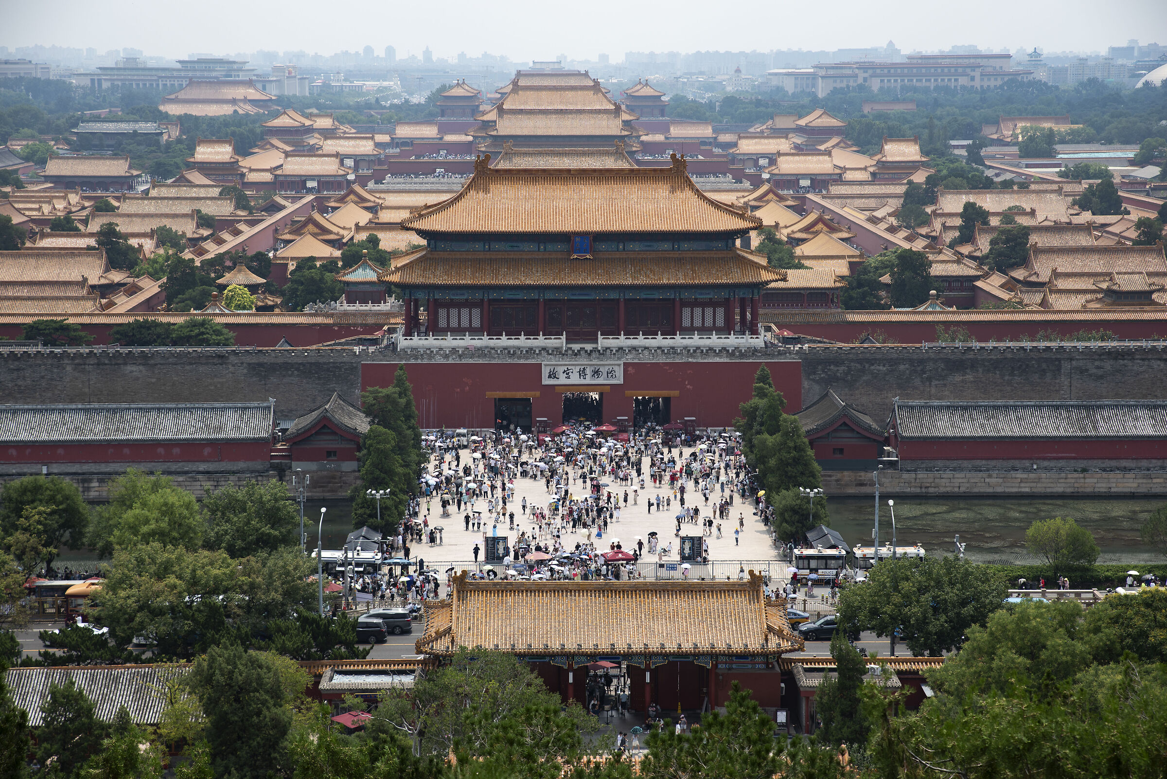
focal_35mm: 70
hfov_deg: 28.8
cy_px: 390
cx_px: 584
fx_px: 2270
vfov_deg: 19.5
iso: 100
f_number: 5
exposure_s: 1/500
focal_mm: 70
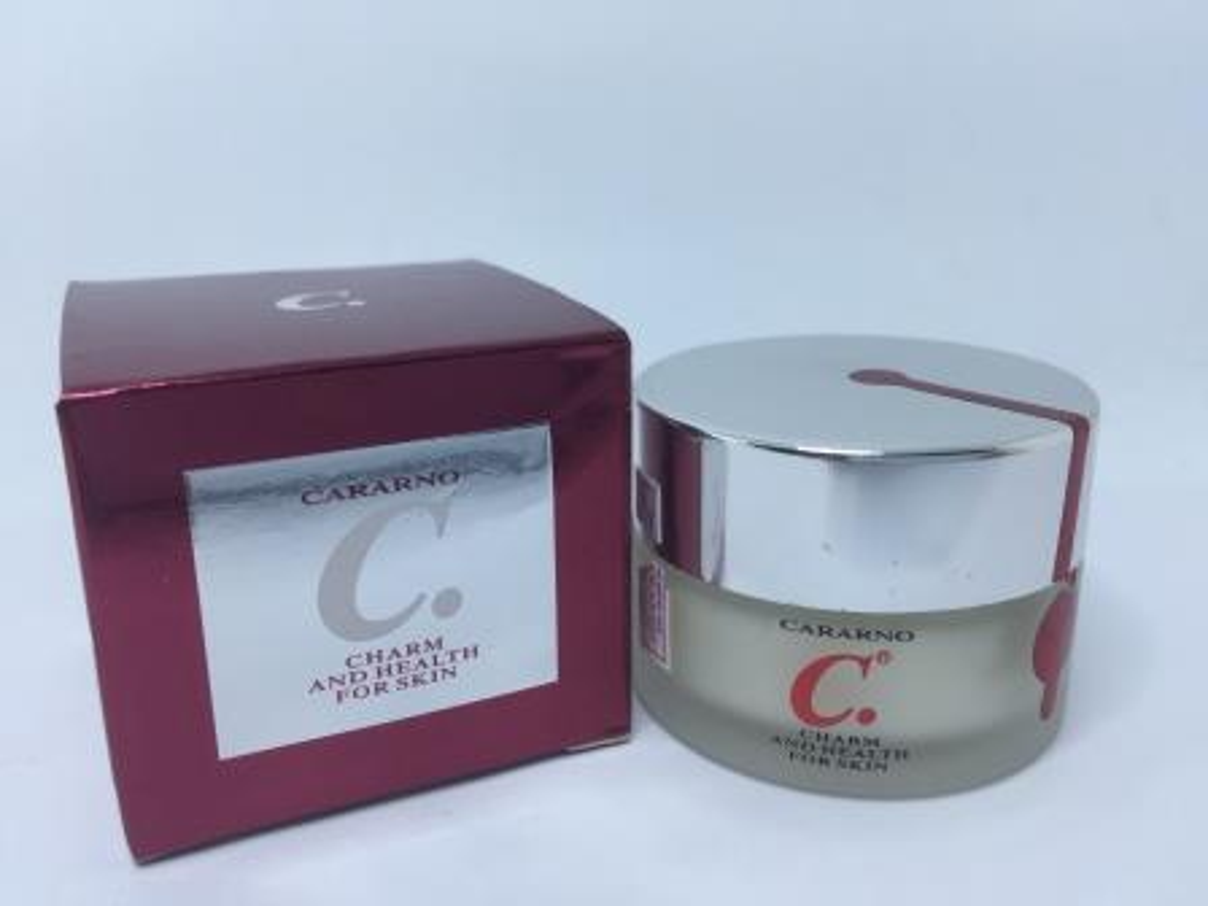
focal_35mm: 29
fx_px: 1012
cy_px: 453
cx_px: 604
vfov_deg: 48.2
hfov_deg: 61.7
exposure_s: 1/353
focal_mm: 4.15
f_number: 2.2
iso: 32
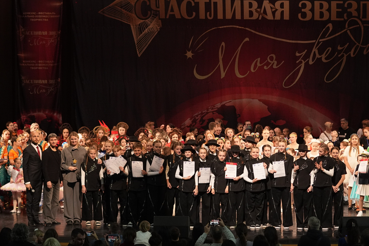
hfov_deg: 19.5
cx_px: 184
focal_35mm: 105
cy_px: 123
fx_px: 1076
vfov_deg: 13.0
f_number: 2.8
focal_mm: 70
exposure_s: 1/640
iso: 4000
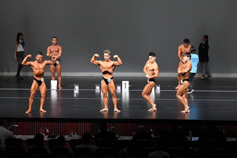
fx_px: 908
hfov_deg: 14.9
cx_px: 118
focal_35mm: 138
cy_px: 79
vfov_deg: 9.9
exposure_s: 1/400
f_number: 5.6
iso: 5000
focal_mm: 92
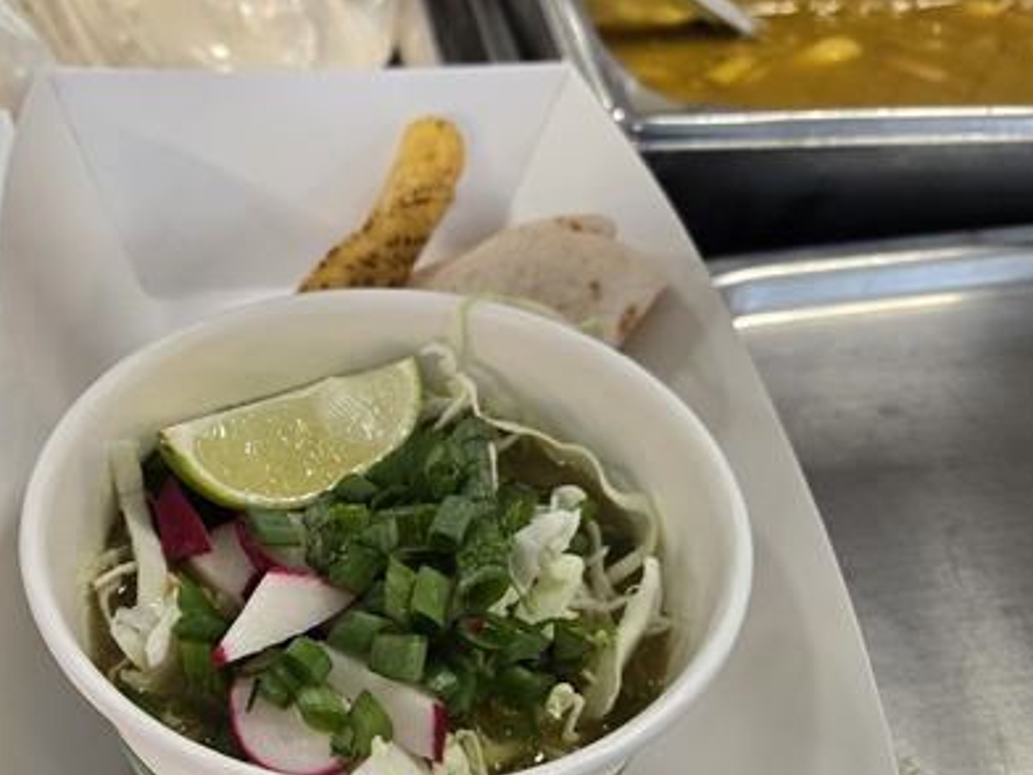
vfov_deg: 41.3
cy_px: 507
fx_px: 1015
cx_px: 293
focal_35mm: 34
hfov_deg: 52.2
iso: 200
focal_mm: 5.4
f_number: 1.8
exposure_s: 1/120
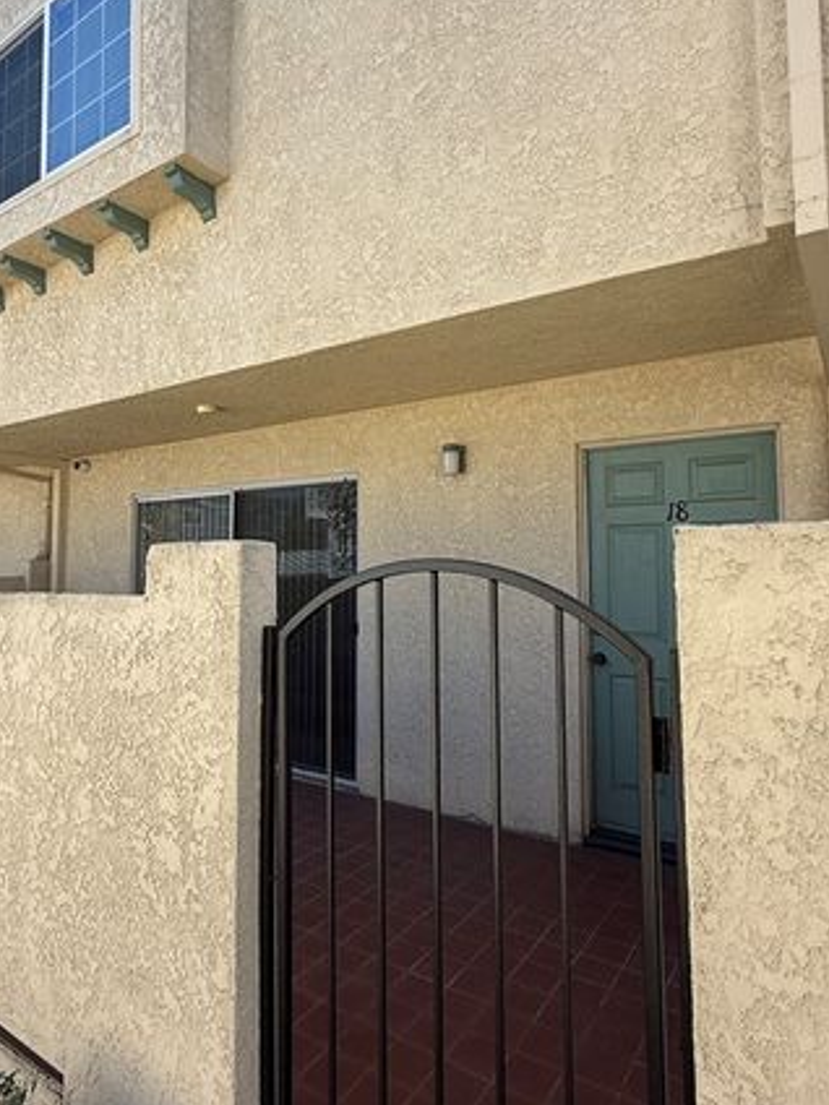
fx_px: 702
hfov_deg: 60.8
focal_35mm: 22
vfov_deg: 76.3
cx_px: 355
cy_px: 523
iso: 50
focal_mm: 2.22
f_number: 2.2
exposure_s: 1/465
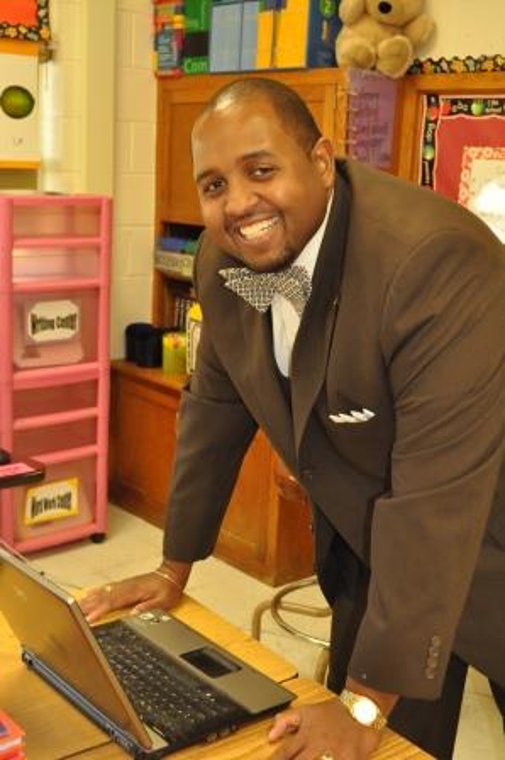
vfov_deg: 41.1
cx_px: 252
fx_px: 1011
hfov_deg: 28.0
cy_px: 380
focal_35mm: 48
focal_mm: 32
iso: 3200
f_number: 5.6
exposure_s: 1/125
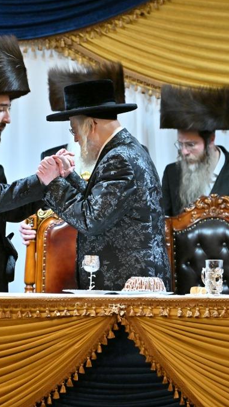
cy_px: 203
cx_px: 89
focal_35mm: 474
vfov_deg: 4.6
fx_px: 5116
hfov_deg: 2.6
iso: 400
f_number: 2.8
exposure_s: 1/160
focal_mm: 200
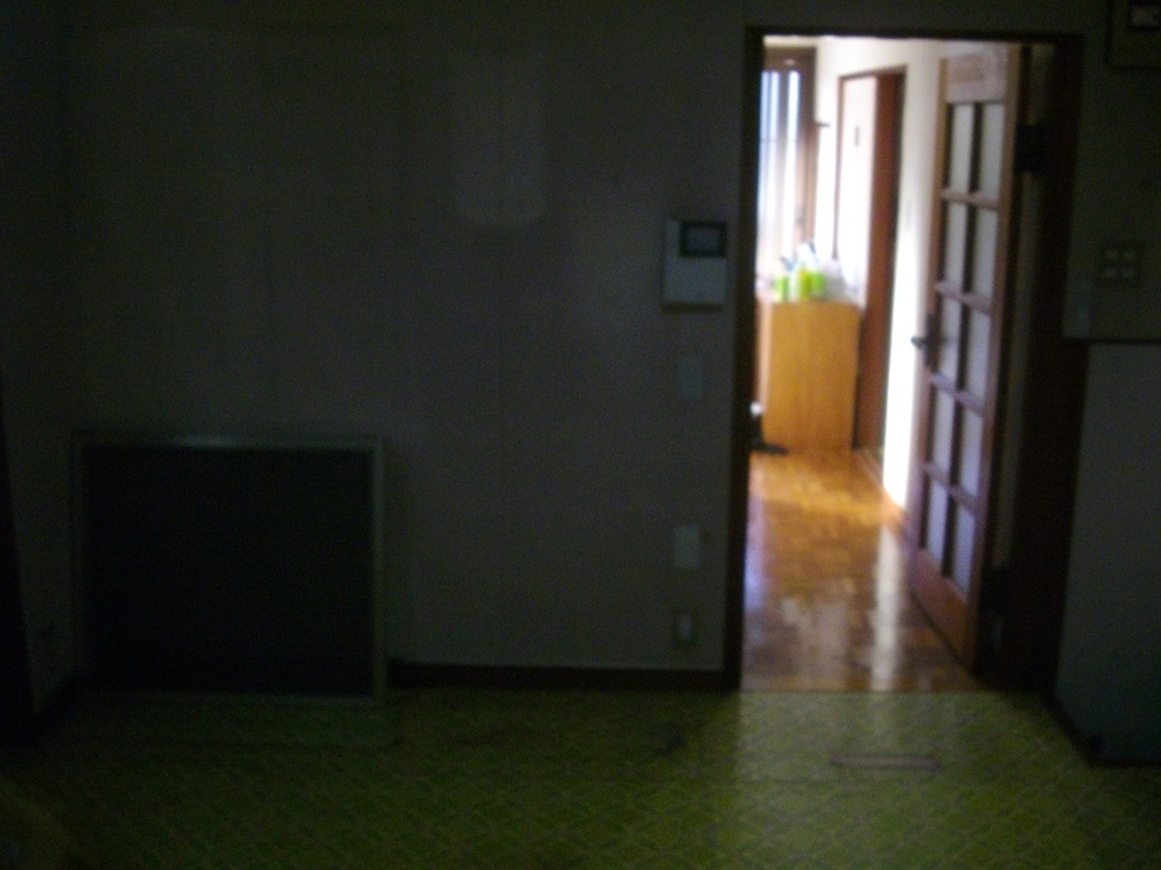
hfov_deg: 50.1
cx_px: 580
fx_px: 1241
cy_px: 435
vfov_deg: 38.7
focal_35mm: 37
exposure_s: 1/50
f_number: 2.8
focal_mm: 6.2
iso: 408
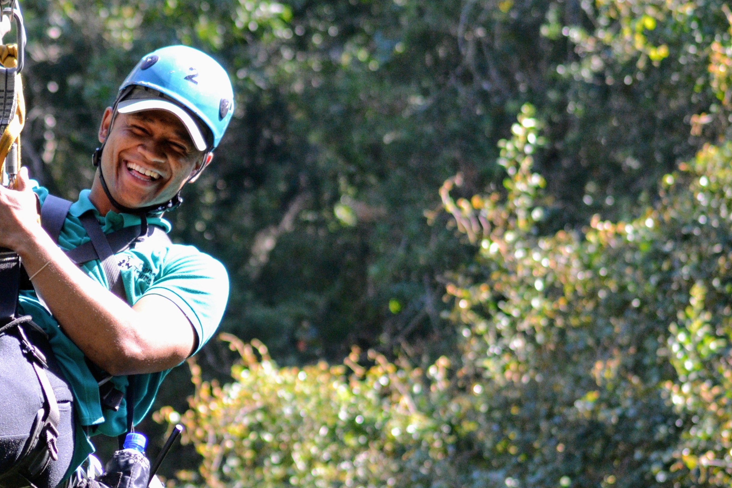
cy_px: 356
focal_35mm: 198
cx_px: 100
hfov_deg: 10.3
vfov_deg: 6.9
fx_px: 4025
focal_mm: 70
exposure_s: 1/500
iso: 640
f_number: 4
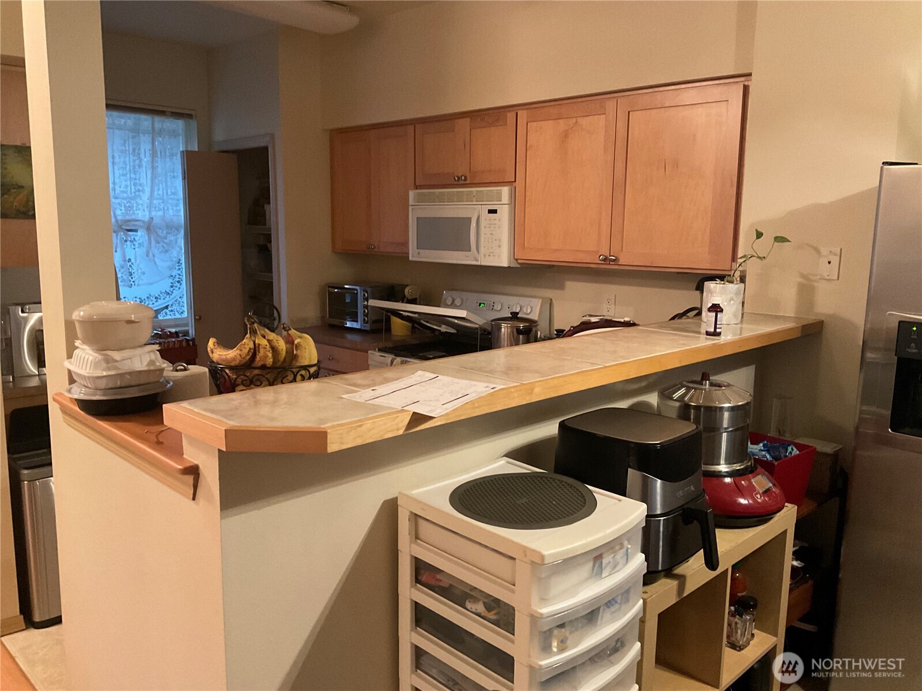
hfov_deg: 61.7
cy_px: 346
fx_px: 772
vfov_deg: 48.2
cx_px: 461
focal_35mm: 29
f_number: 1.8
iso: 400
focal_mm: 3
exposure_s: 1/30
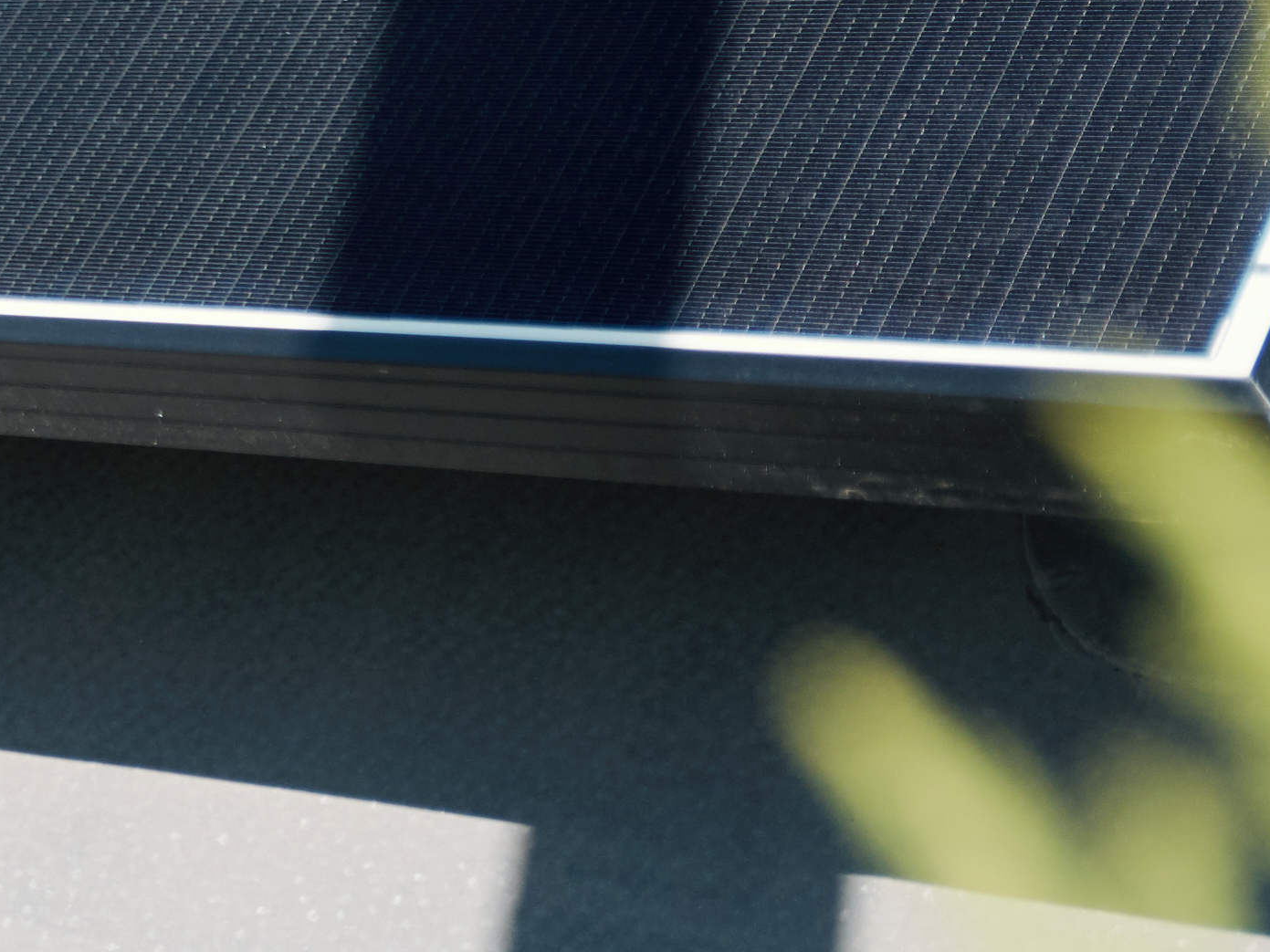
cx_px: -768
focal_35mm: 137
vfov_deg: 10.0
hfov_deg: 13.4
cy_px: -968
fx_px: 5026
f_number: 3.5
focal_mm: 24
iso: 100
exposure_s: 1/1000
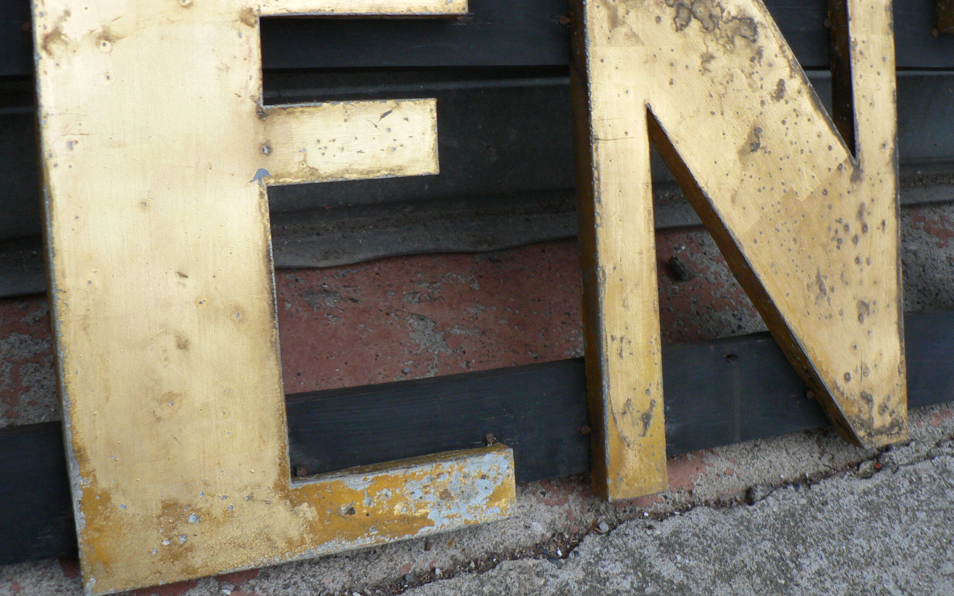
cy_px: 241
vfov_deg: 32.7
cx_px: 467
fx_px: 1014
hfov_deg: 50.4
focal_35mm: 39
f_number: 2.8
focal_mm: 6
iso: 150
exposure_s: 1/30
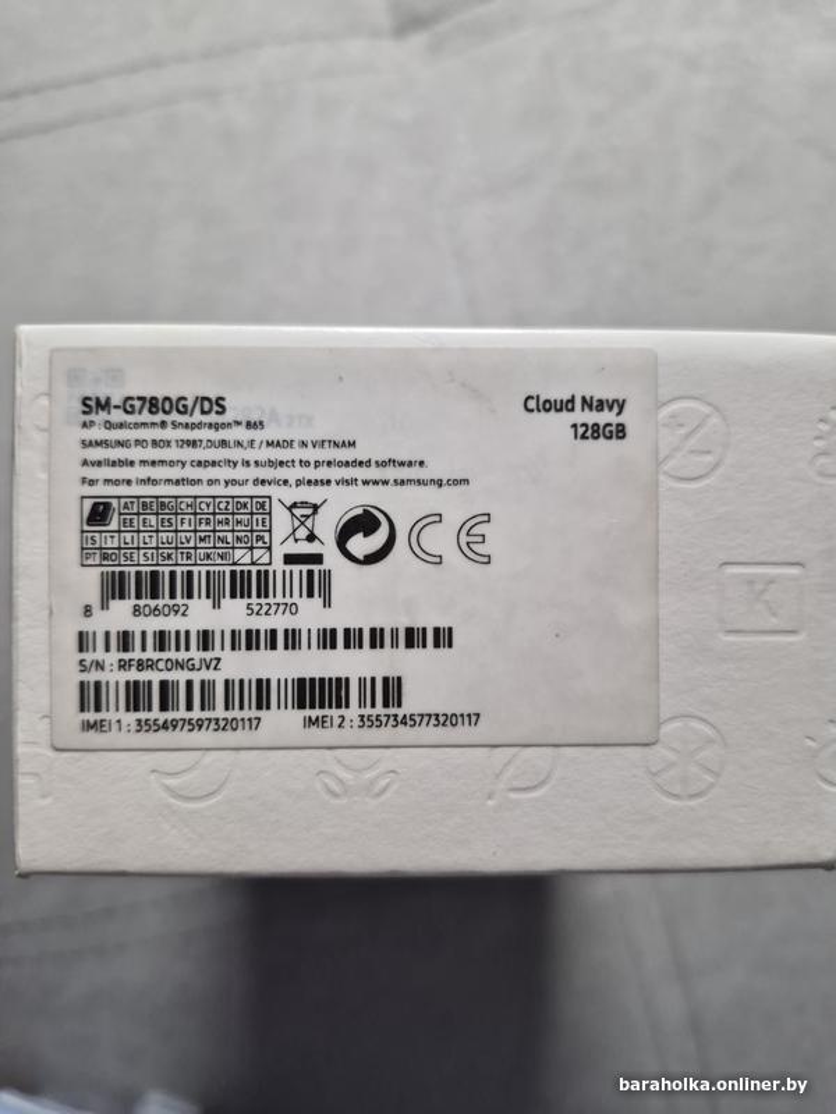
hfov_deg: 58.9
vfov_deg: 73.9
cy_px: 557
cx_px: 418
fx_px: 741
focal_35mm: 23
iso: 200
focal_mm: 5.4
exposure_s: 1/180
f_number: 1.8
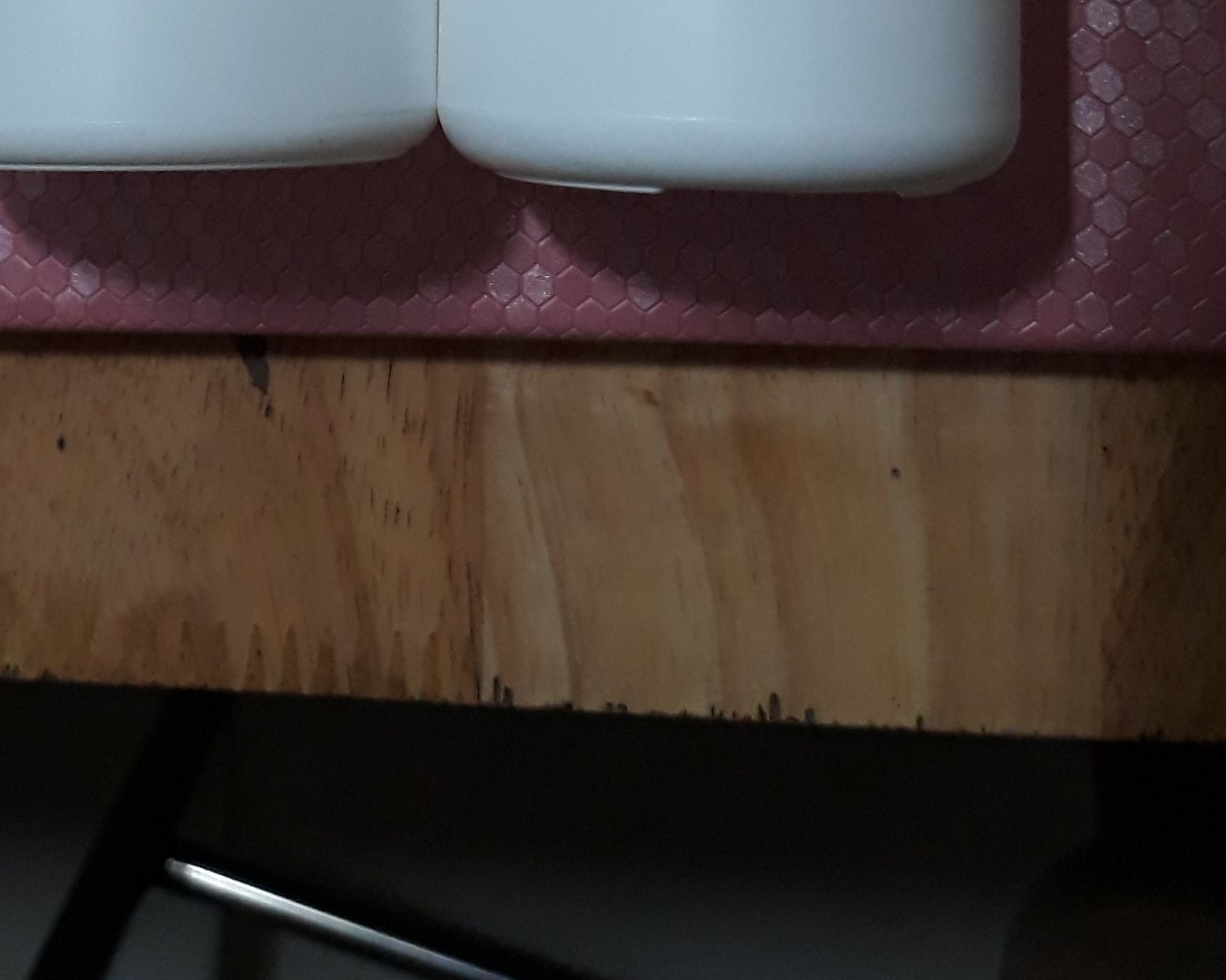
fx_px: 2540
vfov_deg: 20.3
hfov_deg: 27.1
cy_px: -228
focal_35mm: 70
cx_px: 464
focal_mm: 3.6
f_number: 1.9
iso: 160
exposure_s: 1/33
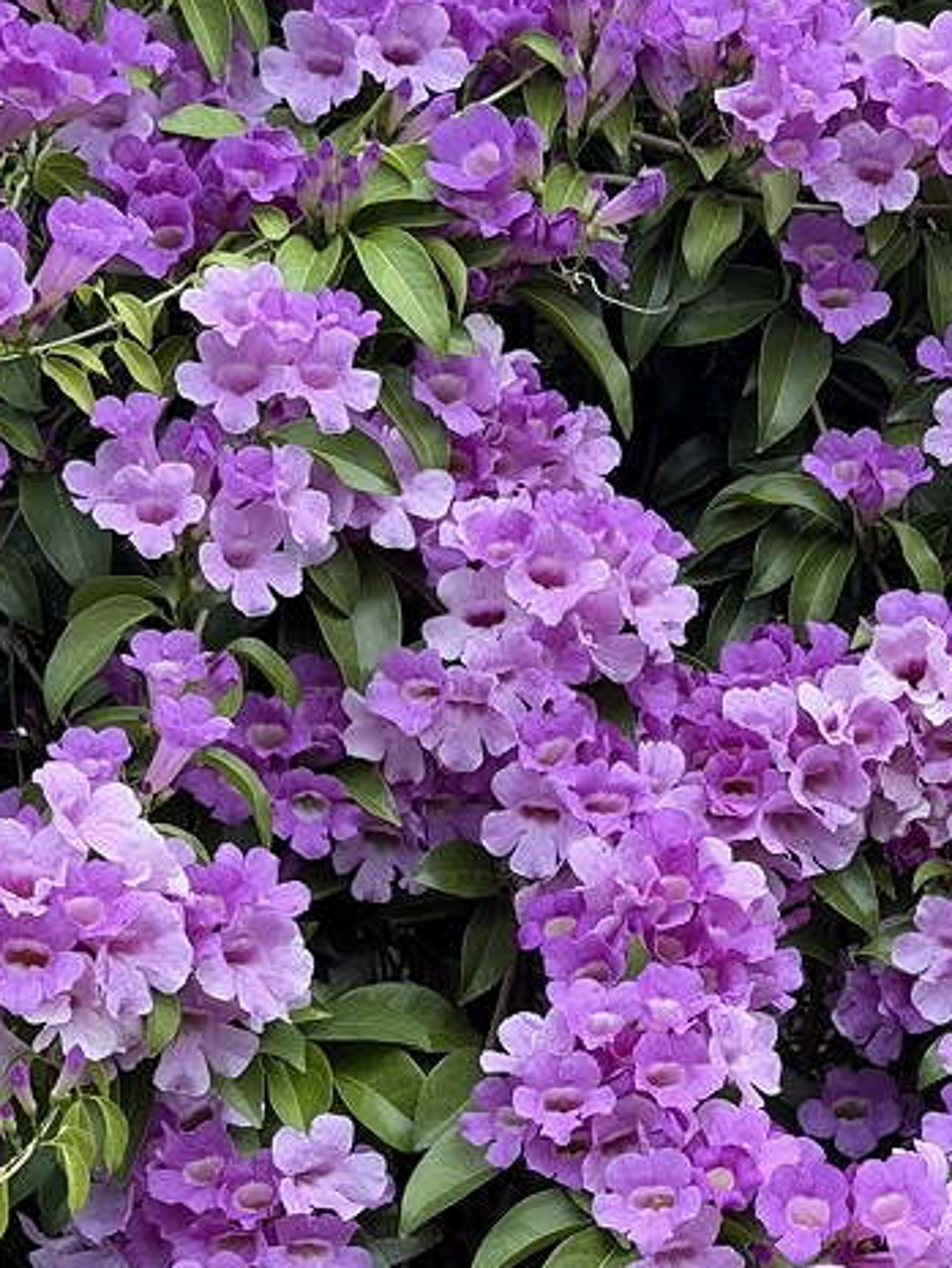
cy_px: 1062
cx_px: 576
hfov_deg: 16.8
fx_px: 3225
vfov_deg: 21.9
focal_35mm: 88
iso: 125
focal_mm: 6.76
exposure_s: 1/60
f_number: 1.78
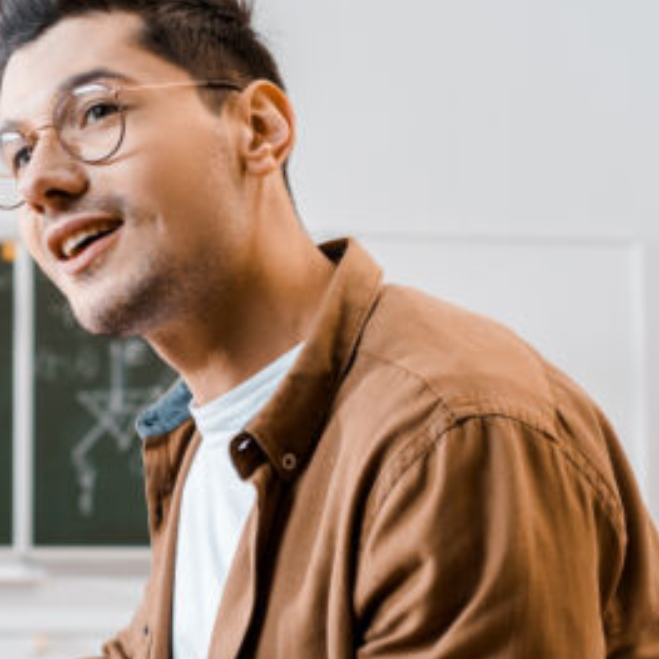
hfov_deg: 17.0
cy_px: 382
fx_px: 2197
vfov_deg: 17.1
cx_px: 173
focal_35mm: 102
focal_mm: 35
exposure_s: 1/200
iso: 125
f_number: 3.5
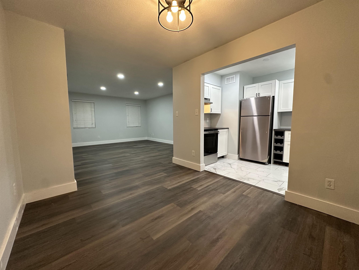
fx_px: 145
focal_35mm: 14
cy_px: 135
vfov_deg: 85.7
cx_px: 180
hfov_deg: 102.1
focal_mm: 2.22
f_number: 2.2
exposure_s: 1/120
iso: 320
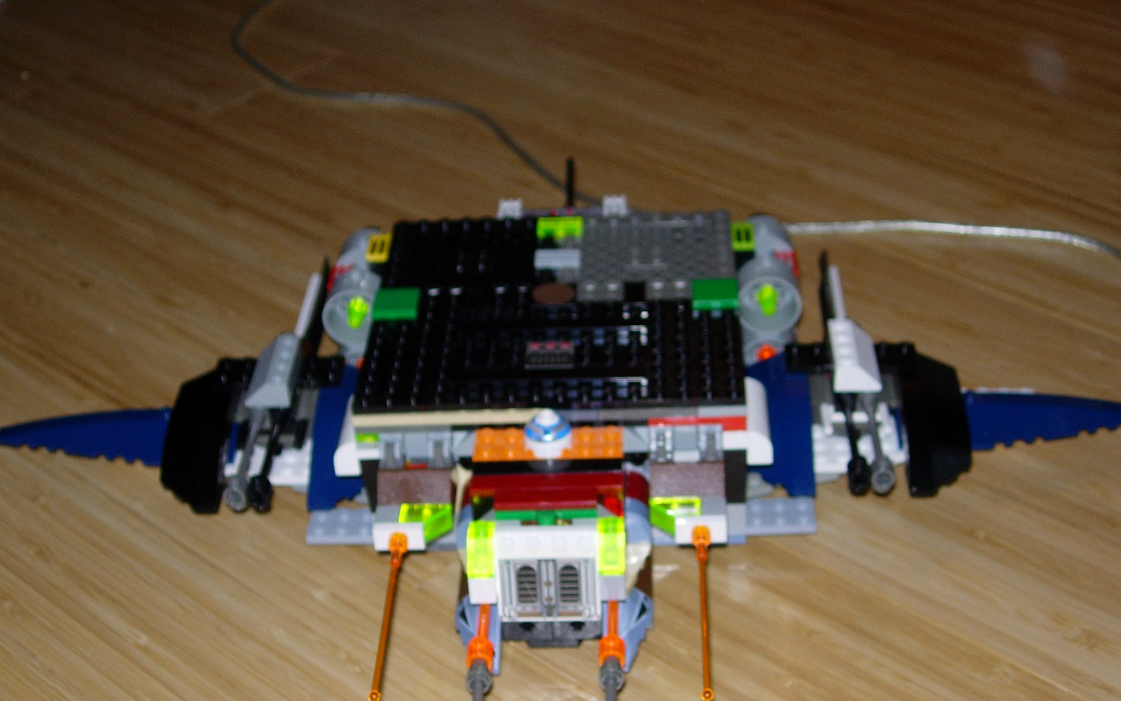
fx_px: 1864
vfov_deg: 21.3
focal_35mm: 61
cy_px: 416
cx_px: 555
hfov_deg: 33.5
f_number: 3.2
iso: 79
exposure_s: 1/64
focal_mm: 10.6
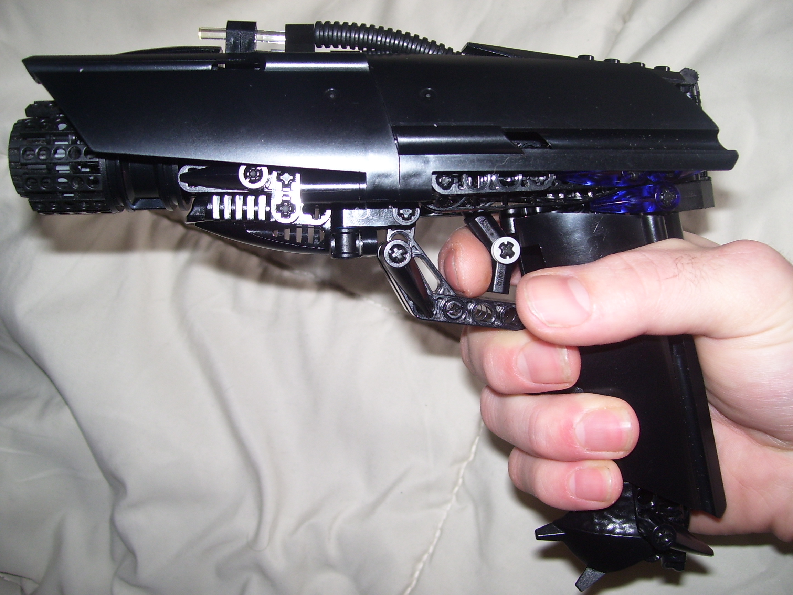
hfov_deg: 51.4
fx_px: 825
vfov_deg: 39.7
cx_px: 396
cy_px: 298
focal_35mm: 36
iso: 80
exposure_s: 1/60
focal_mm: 6
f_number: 2.7
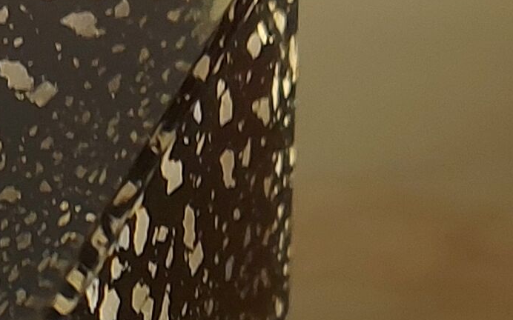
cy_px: 497
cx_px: -86
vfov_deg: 7.6
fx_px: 2376
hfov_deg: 12.1
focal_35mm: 170
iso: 125
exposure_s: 1/50
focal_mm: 5.23
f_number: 1.8
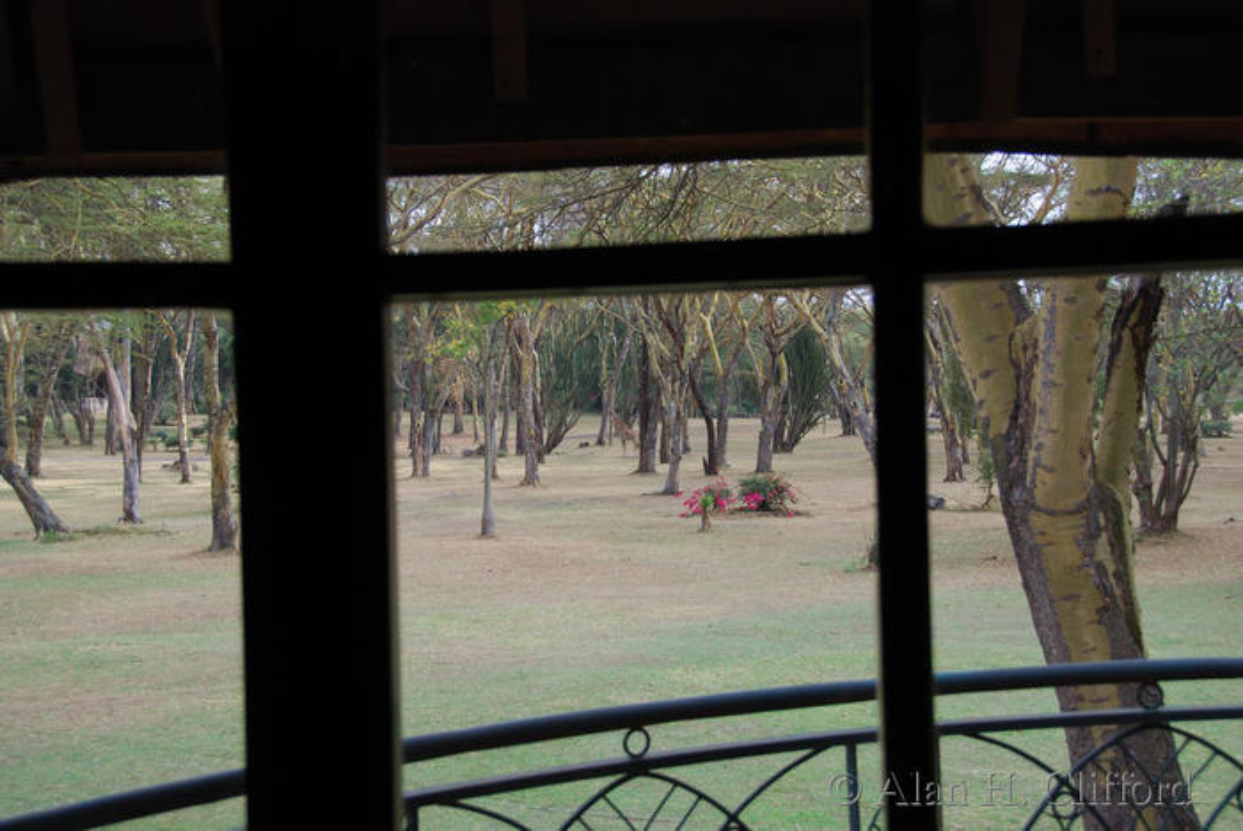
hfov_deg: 36.8
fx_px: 1866
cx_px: 622
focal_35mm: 54
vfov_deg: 25.1
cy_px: 416
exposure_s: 1/125
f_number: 5.6
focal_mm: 36
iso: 100
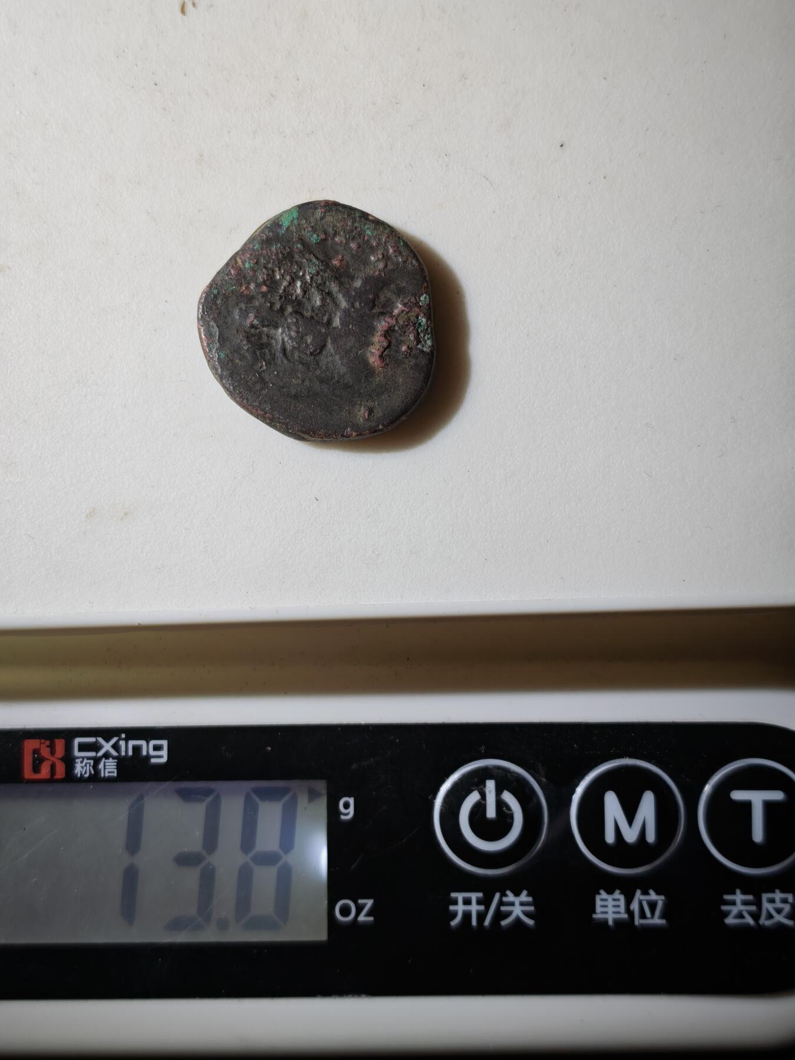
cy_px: 530
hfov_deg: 29.1
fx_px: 1531
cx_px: 398
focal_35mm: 50
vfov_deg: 38.2
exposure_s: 1/375
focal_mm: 5.85
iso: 50
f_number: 1.63
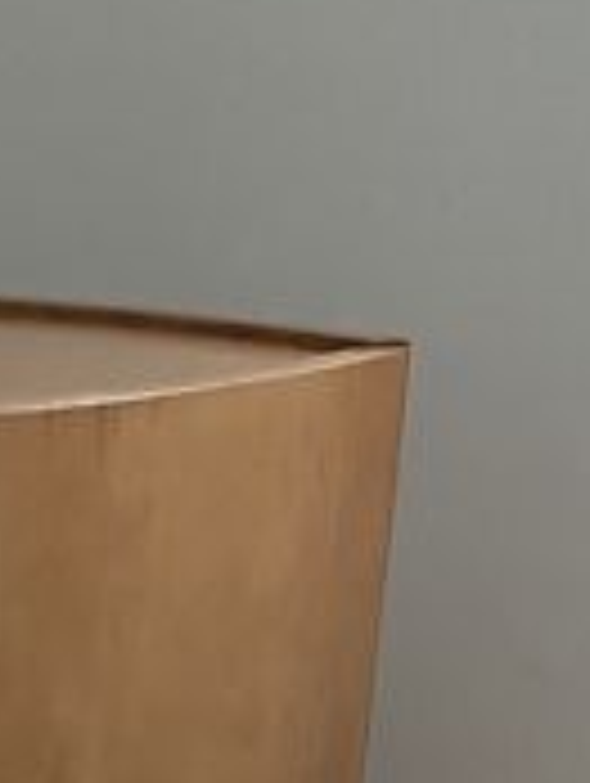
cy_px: 1246
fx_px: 3378
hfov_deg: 8.9
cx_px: -869
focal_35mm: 149
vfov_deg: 12.5
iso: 640
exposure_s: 1/30
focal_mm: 5.7
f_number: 1.5
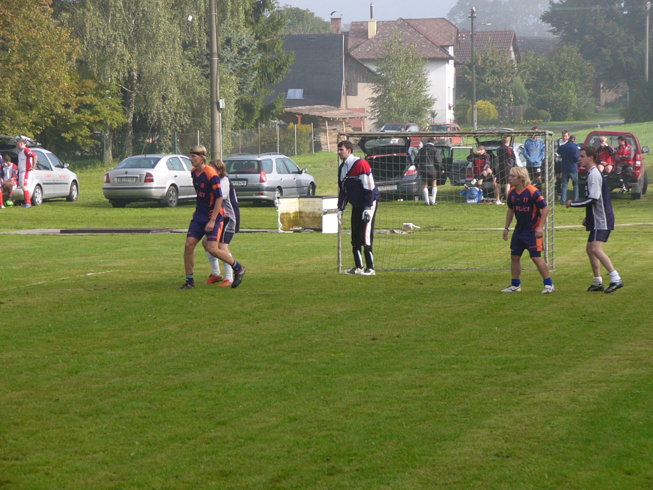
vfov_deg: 10.7
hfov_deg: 14.2
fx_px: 2622
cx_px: 326
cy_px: 245
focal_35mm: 139
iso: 50
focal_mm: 18.3
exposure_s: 1/400
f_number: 3.7
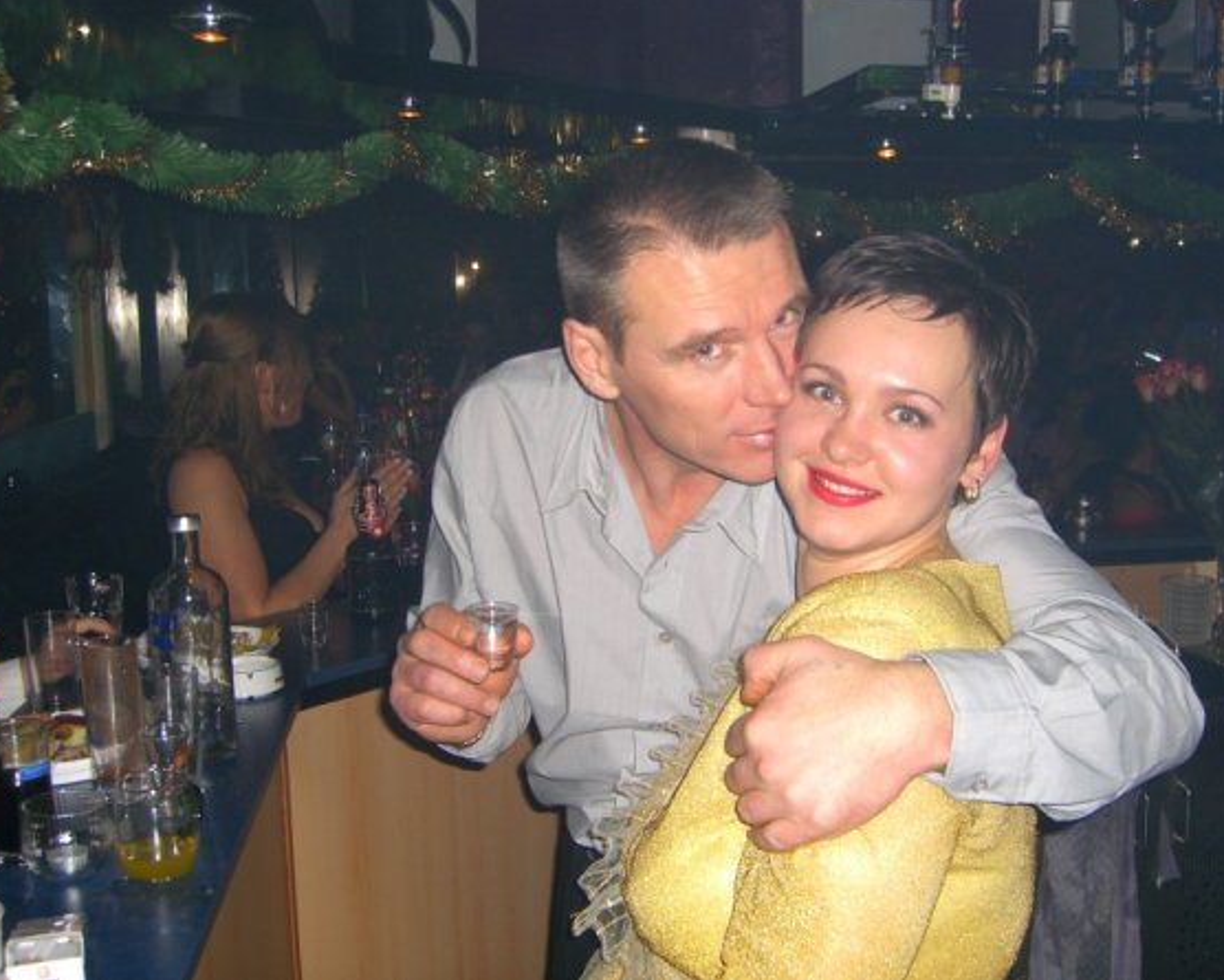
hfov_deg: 45.8
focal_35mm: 40
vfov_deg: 37.3
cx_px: 630
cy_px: 487
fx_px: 1449
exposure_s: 1/60
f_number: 2.8
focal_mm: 7.9
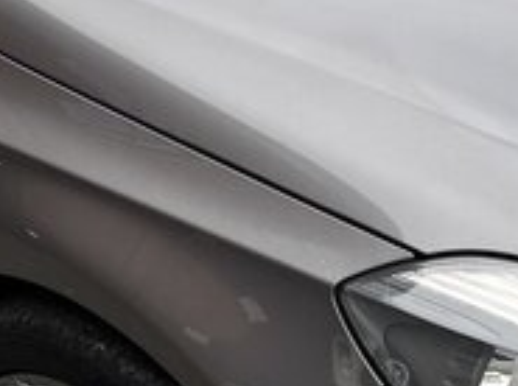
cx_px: 190
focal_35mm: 104
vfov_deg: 14.2
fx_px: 1553
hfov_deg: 18.9
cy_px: 204
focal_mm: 6.76
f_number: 1.78
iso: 80
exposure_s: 1/572
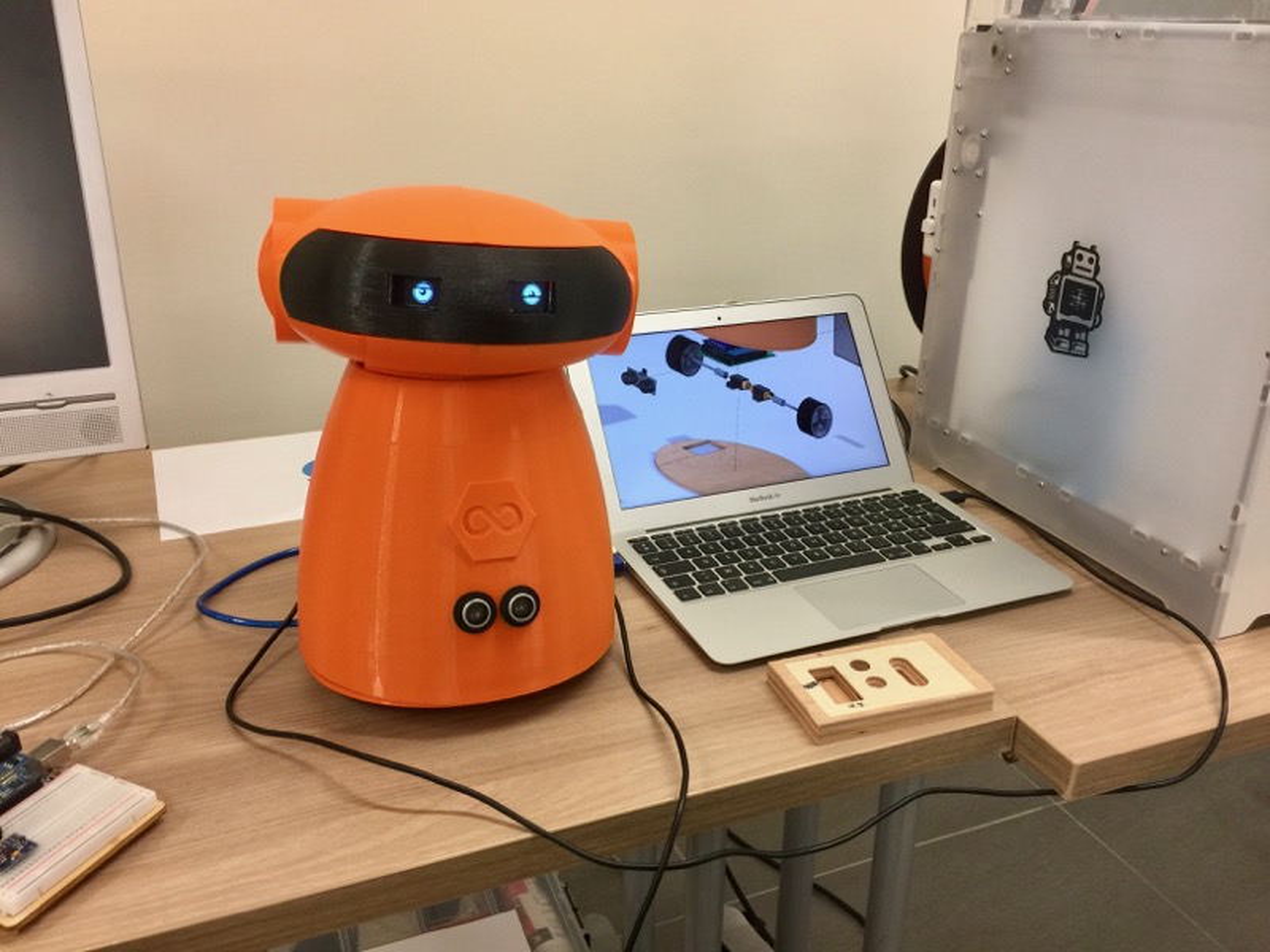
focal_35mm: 29
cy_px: 476
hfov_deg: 61.7
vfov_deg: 48.2
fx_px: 1064
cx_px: 635
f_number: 2.2
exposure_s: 1/33
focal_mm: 4.15
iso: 50
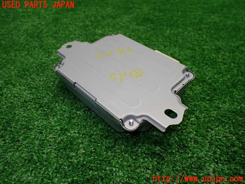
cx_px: 122
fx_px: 212
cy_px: 92
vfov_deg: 46.8
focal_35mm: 30
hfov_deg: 60.0
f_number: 2.3
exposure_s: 1/125
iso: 200
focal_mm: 5.4
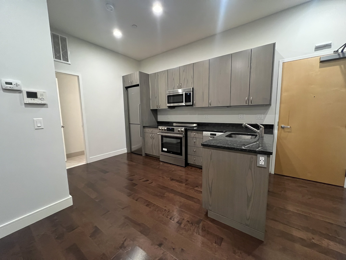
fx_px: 130
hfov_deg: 106.2
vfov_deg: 89.9
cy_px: 130
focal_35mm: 13
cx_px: 173
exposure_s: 1/60
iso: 1000
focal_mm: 1.57
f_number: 1.8
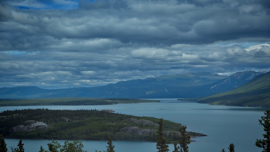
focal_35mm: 79
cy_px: 88
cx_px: 134
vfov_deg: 15.3
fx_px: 566
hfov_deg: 26.9
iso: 100
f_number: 6.3
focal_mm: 75
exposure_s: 1/160
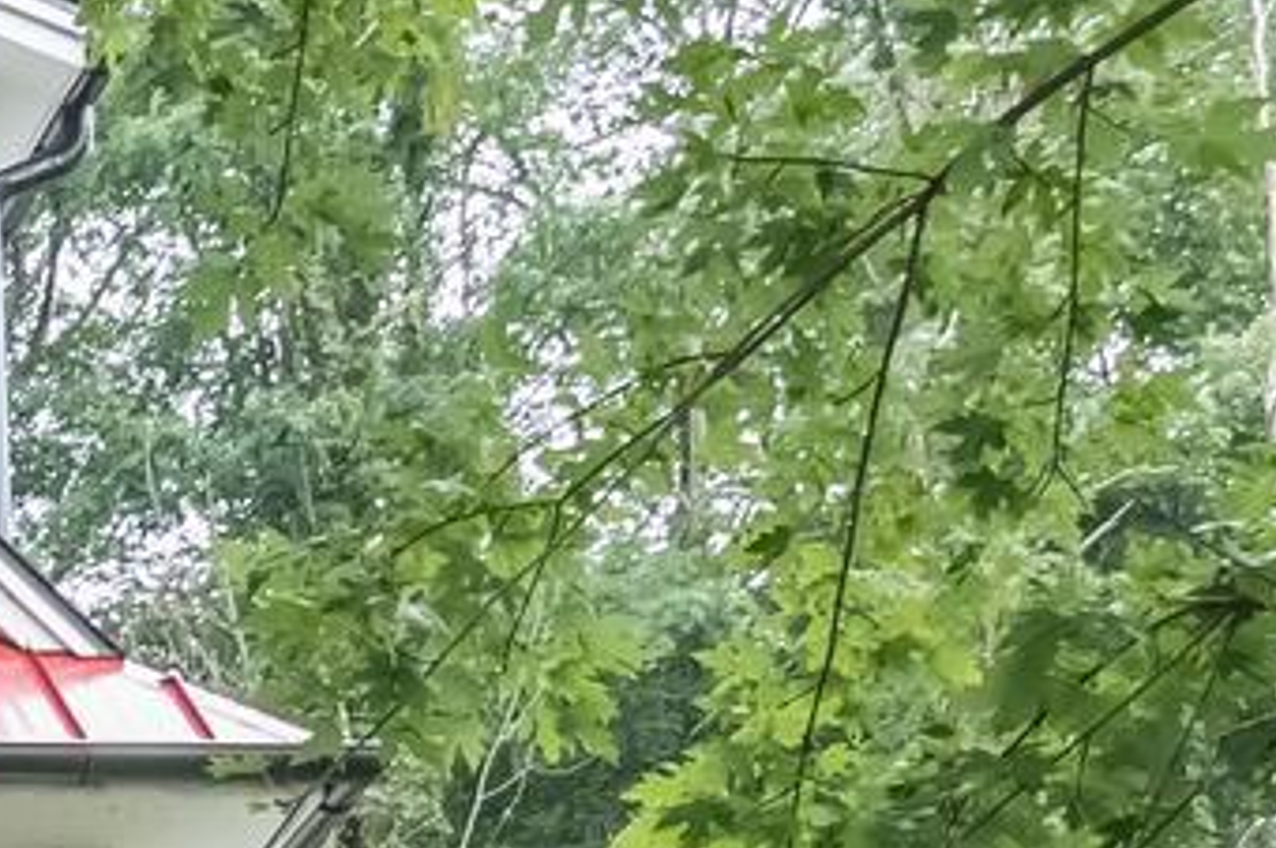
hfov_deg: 9.7
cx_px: -1858
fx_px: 6622
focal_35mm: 187
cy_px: 1495
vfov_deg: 7.1
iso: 800
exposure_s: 1/200
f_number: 7.1
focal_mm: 21
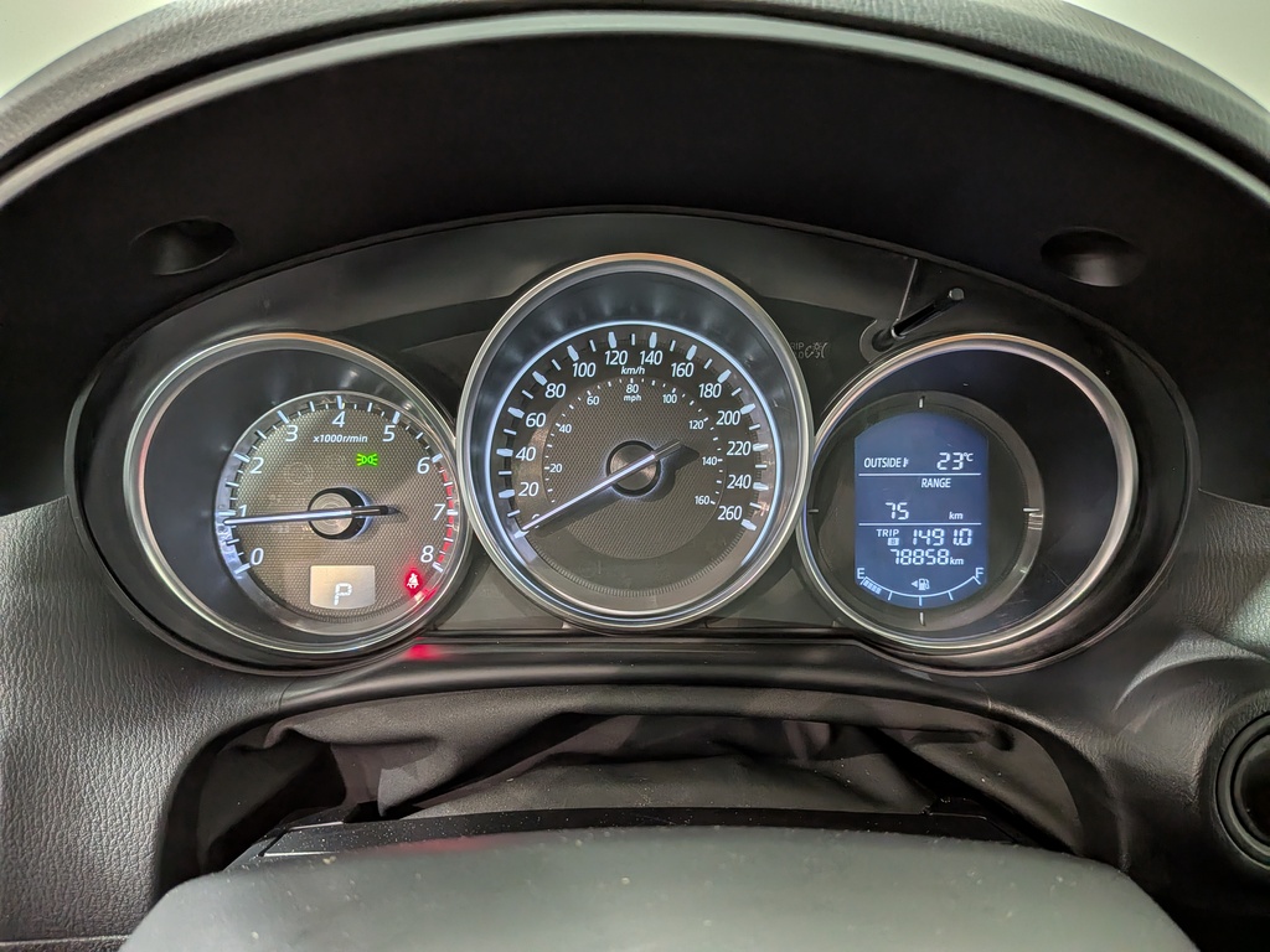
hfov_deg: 71.6
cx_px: 635
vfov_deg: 56.8
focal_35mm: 24
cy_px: 476
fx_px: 881
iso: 121
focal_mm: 4.53
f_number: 1.7
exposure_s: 1/74.3
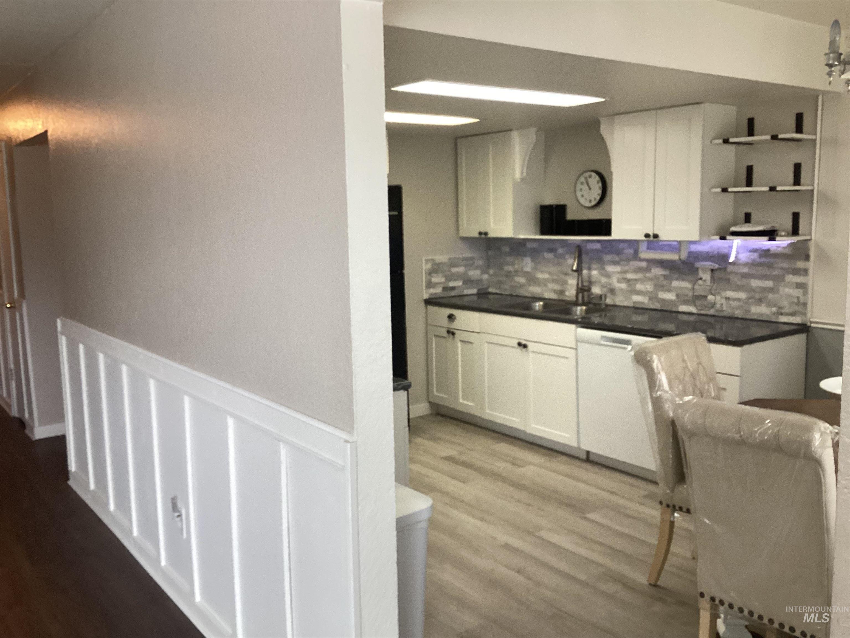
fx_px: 761
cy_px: 319
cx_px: 425
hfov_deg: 58.4
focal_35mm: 31
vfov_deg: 45.4
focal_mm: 3.3
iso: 80
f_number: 2.4
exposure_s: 1/60
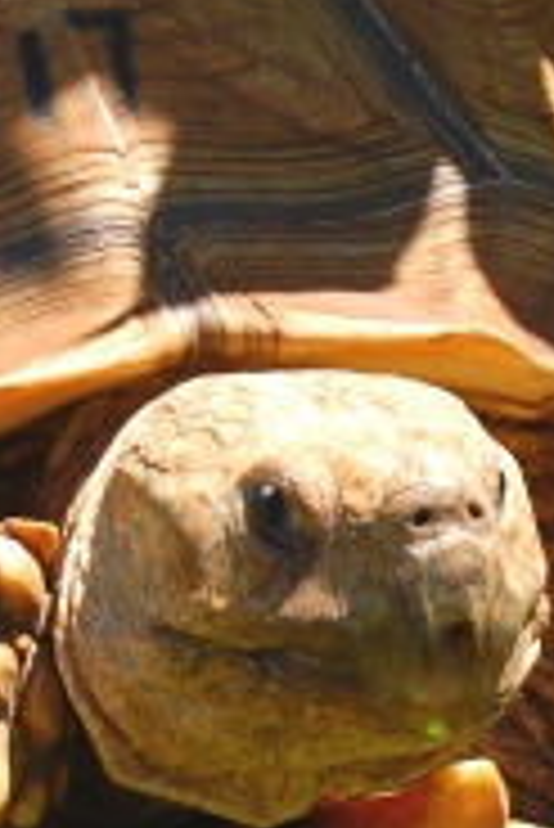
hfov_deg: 5.1
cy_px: 547
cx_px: 410
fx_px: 6189
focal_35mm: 269
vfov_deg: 7.7
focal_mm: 55
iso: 200
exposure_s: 1/250
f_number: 8
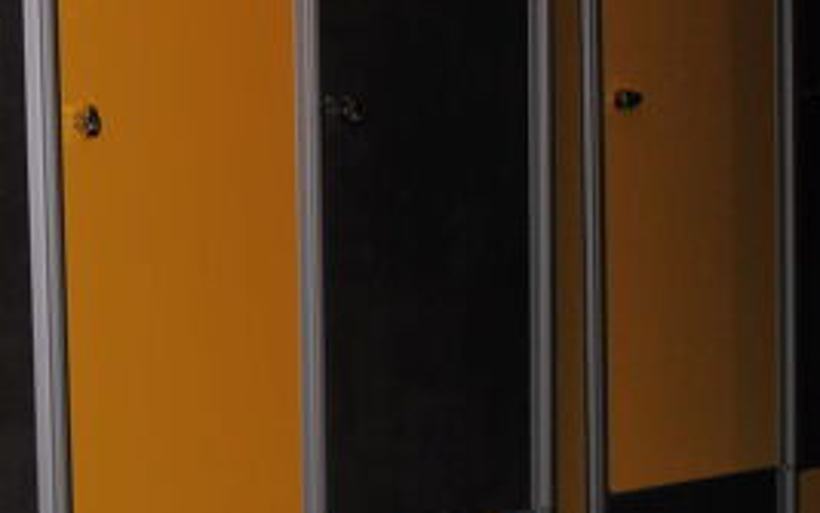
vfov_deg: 15.5
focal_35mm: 84
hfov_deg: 24.0
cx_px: 98
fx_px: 1878
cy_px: 203
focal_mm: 7.87
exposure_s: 1/40
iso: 125
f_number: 4.2
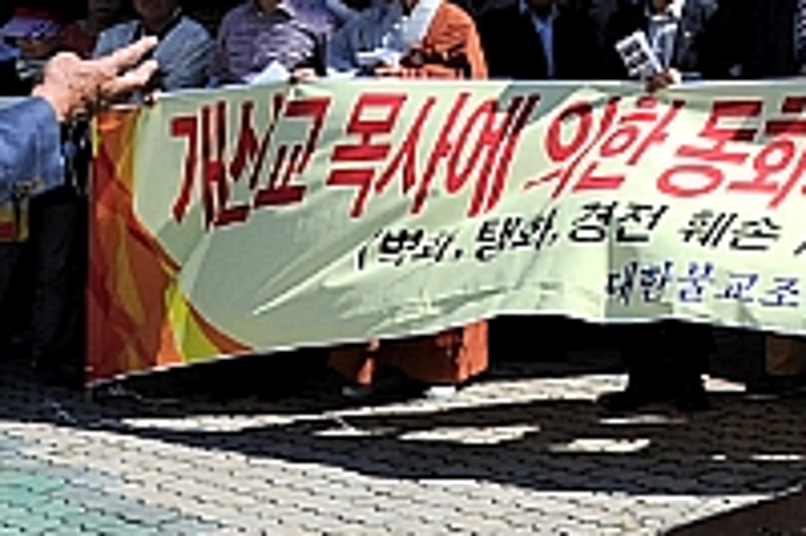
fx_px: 1946
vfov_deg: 15.0
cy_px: -159
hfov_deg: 21.3
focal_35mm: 87
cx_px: 1036
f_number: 8
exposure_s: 1/800
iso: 200
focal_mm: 17
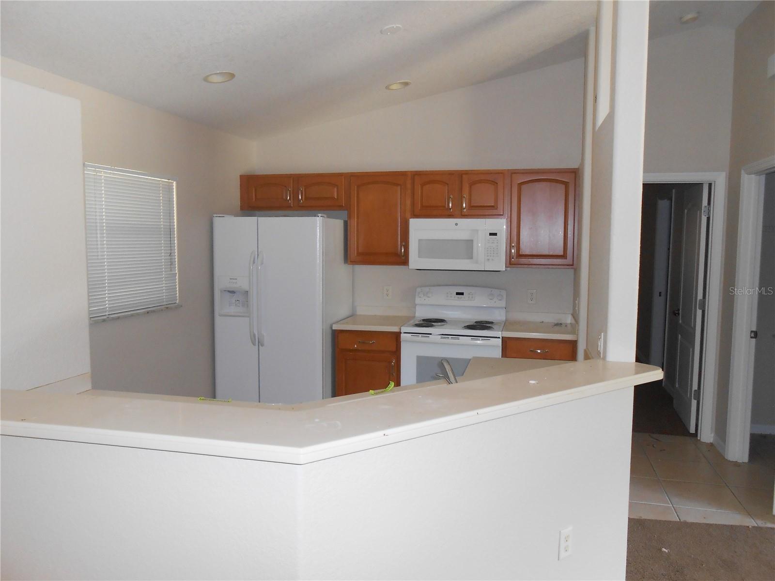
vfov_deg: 53.1
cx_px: 388
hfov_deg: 67.3
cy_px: 290
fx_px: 582
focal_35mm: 26
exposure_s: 1/25
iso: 250
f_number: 3.5
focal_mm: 4.6
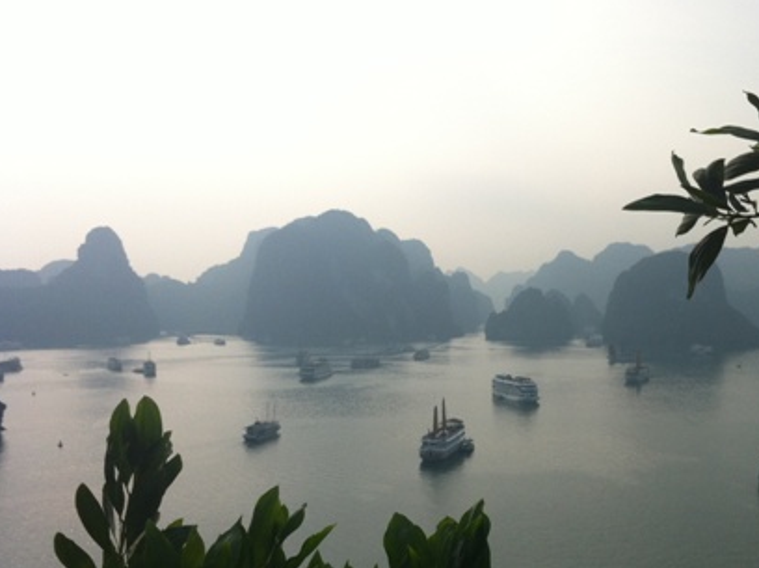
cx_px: 440
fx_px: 986
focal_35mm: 45
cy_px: 341
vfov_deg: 32.0
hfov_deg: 42.0
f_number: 2.8
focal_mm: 3.85
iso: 100
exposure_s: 1/2988
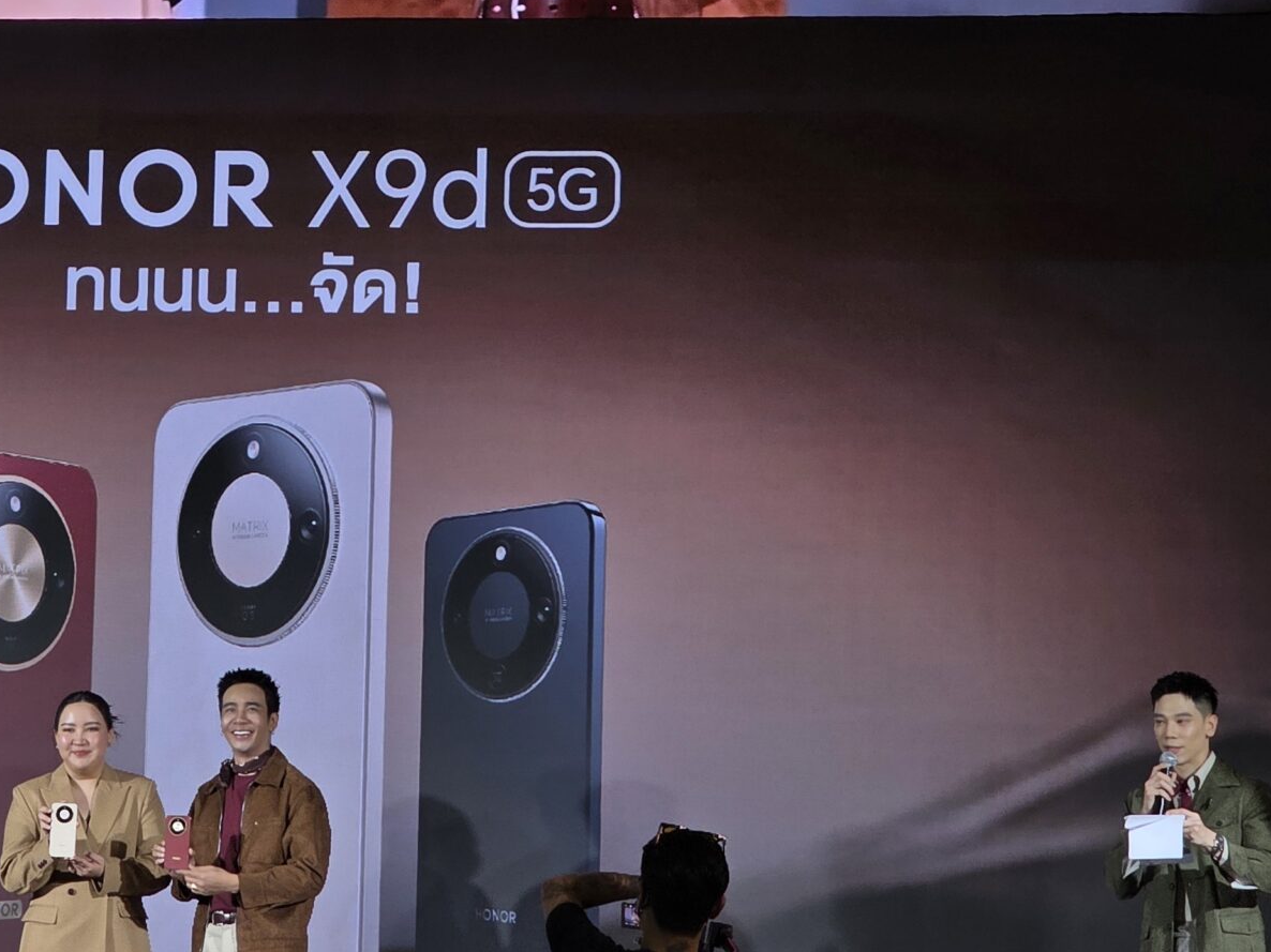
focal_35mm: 149
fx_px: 5470
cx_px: 364
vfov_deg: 9.9
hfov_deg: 13.2
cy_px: 11
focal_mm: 7.9
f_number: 2.4
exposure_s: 1/138
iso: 50
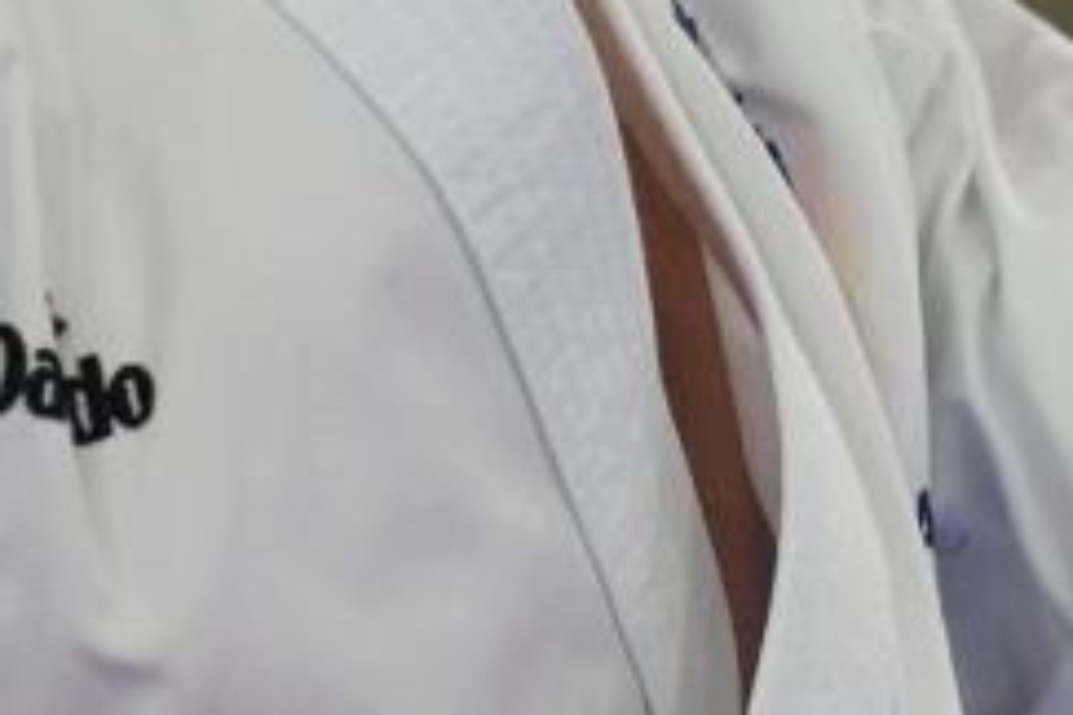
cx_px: 998
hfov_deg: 0.7
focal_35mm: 2959
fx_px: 88188
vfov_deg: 0.5
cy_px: 88
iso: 500
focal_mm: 400
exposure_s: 1/320
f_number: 2.8
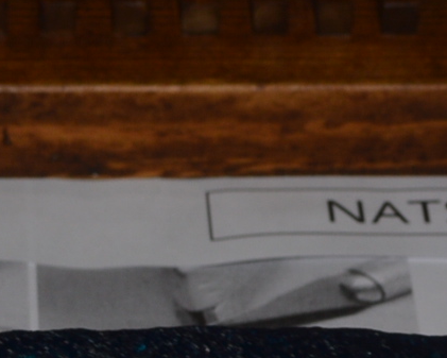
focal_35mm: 342
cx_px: 53
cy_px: 530
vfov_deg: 4.5
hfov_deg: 5.6
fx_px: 4526
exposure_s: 1/60
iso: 100
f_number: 8
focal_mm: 34
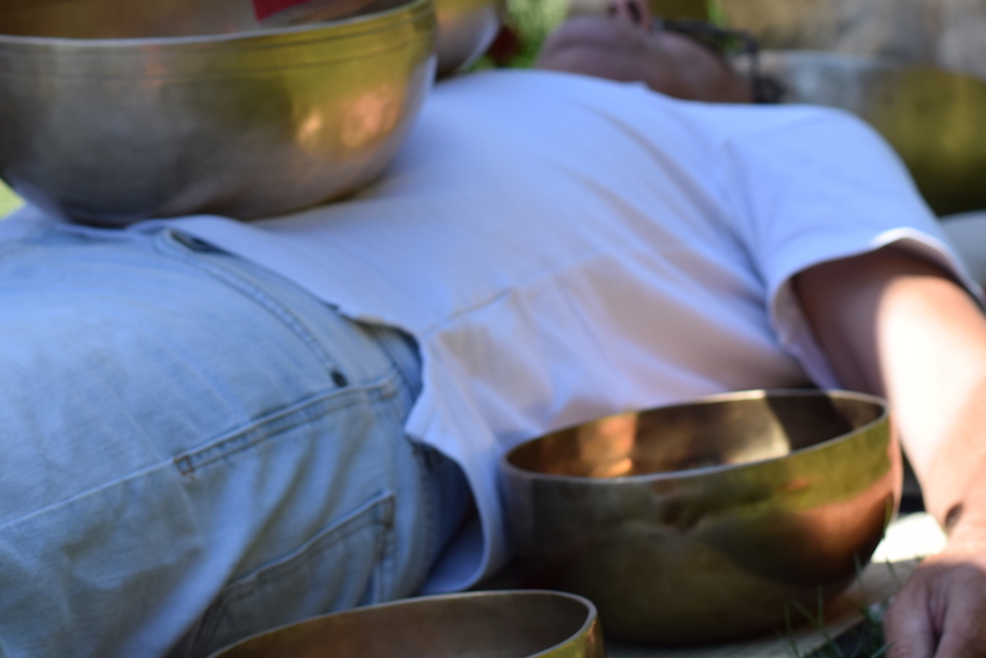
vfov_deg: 10.7
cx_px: 495
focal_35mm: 128
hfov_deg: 16.0
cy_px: 98
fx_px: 3506
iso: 250
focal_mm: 50
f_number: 4.5
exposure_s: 1/800
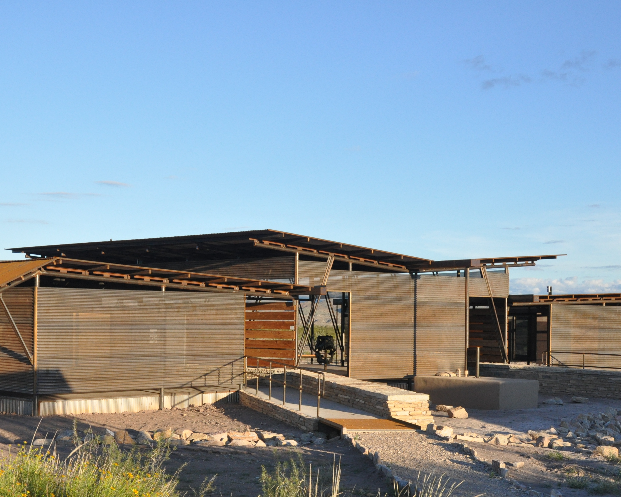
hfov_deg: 35.3
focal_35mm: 53
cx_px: 254
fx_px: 974
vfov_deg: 28.5
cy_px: 323
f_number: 10
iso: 800
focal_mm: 24
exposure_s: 1/400
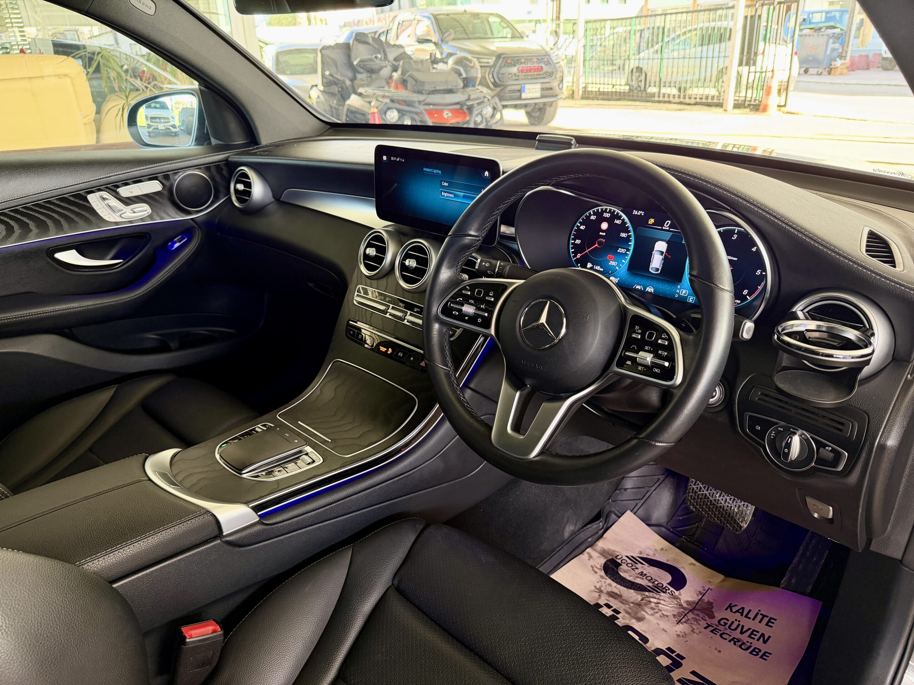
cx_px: 457
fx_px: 634
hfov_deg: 71.6
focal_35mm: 24
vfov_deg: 56.8
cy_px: 342
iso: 320
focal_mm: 6.76
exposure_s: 1/60
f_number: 1.78
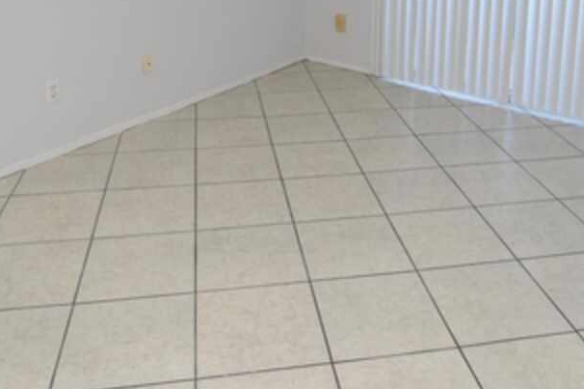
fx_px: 616
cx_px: 314
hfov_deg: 50.7
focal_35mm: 38
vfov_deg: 32.3
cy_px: 2
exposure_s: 1/60
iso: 450
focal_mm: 12
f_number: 4
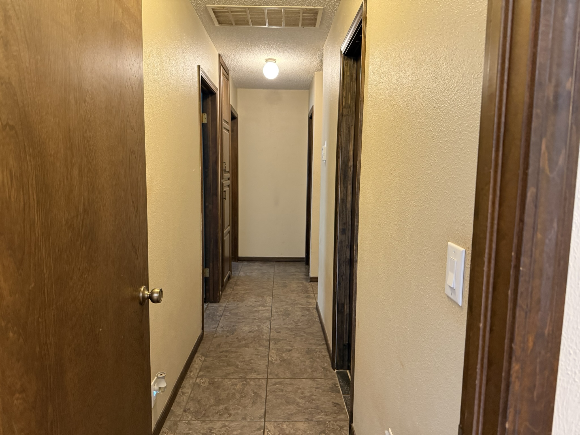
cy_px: 218
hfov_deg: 71.6
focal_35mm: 24
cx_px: 290
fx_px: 402
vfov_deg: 56.8
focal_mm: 6.76
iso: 640
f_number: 1.78
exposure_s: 1/60
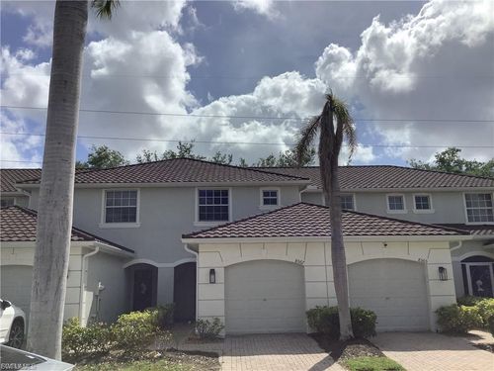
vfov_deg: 45.4
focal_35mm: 31
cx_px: 247
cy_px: 186
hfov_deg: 58.4
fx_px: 442
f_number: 2.4
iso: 25
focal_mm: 3.3
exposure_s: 1/3891
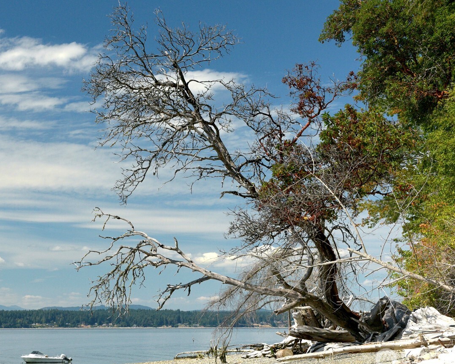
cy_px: 137
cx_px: 121
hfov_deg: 18.5
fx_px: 1387
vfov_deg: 14.9
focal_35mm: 103
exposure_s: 1/1250
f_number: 8
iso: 800
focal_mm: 70
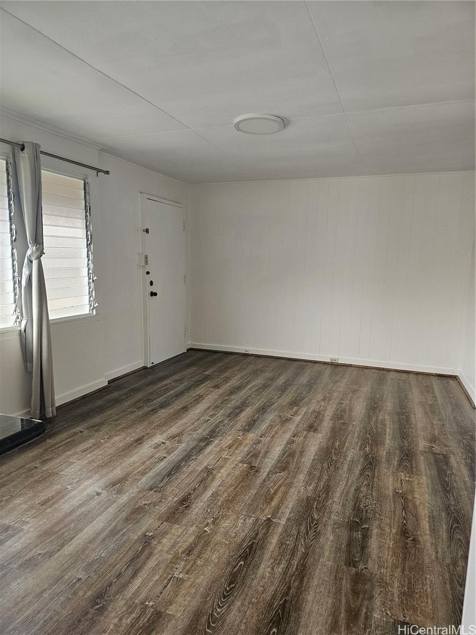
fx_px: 422
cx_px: 238
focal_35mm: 23
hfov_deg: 58.9
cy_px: 318
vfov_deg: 73.9
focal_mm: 6.3
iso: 250
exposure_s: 1/207
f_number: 1.7
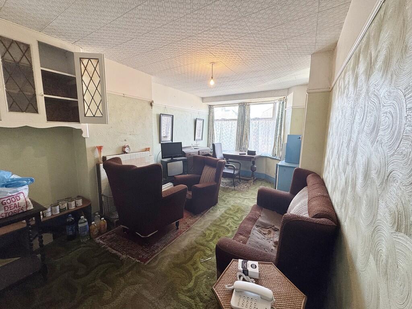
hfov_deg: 102.1
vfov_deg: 85.7
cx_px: 206
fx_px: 167
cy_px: 154
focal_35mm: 14
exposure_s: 1/100
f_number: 2.2
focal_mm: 2.22
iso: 160
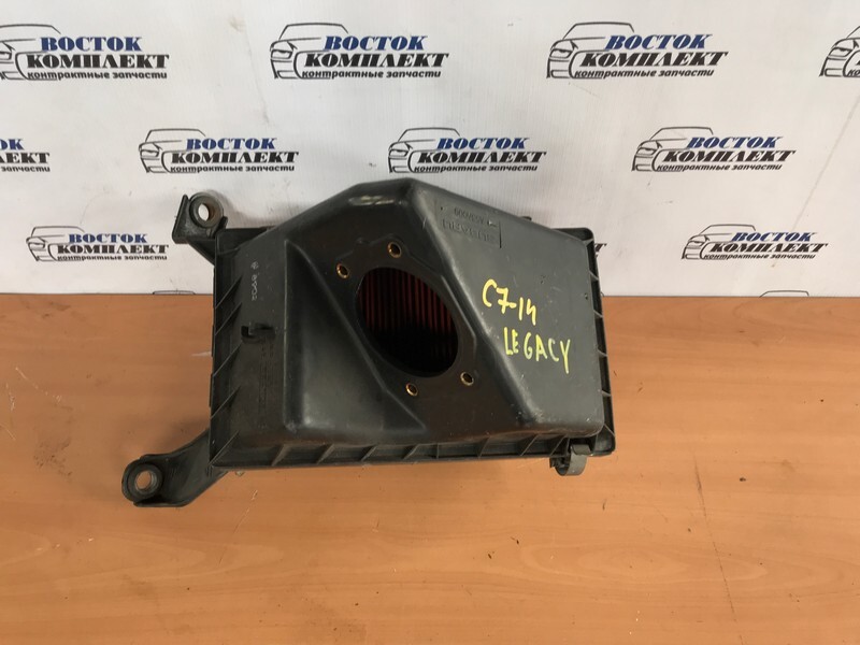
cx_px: 430
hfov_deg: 63.4
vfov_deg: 49.7
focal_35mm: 28
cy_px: 322
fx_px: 696
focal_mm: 3.99
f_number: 1.8
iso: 25
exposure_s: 1/50
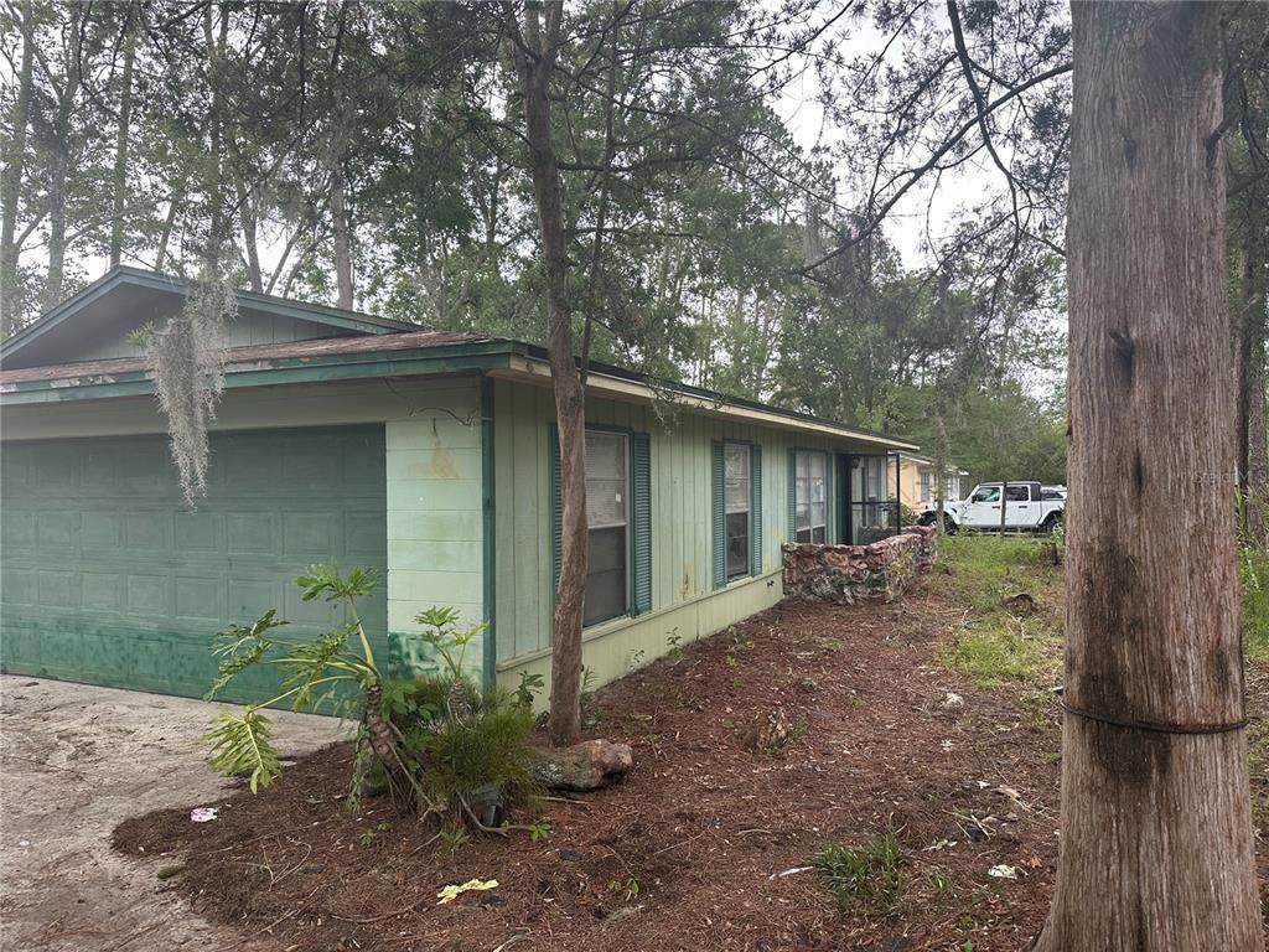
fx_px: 880
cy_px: 476
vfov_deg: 56.8
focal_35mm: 24
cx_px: 634
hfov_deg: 71.6
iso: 80
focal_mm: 6.86
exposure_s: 1/370
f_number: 1.78
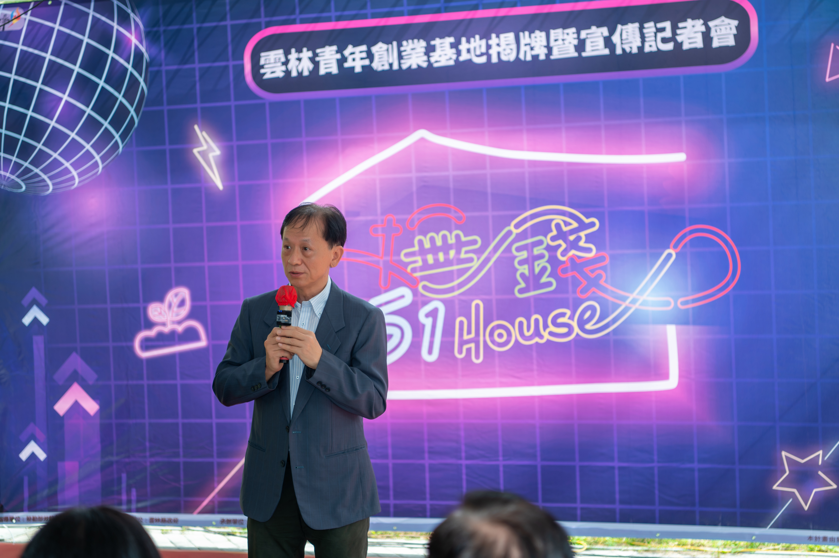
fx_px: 1444
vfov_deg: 21.9
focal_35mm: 62
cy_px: 279
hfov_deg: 32.4
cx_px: 420
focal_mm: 62
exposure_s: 1/200
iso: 100
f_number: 2.8
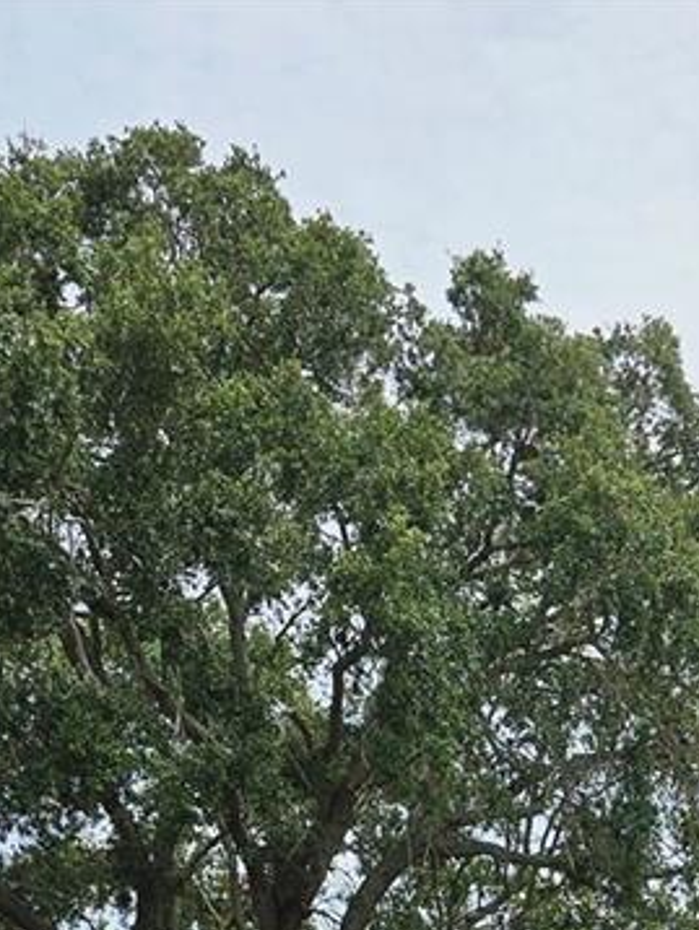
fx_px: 2071
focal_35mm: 77
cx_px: 889
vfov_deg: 20.1
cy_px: 1551
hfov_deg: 18.0
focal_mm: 6.3
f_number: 1.7
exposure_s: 1/1151
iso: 10
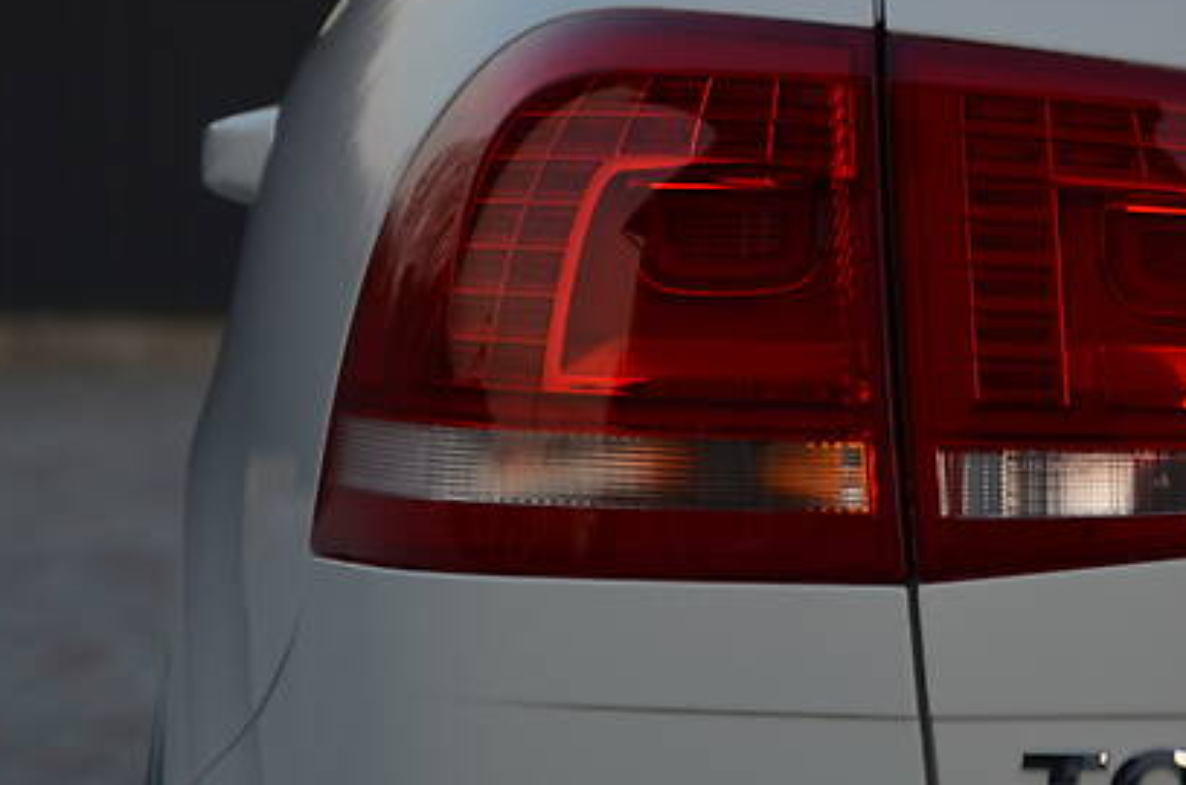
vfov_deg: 4.4
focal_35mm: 309
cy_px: 238
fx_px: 10155
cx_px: 849
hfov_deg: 6.7
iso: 200
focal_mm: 105
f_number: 5.6
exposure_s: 1/125
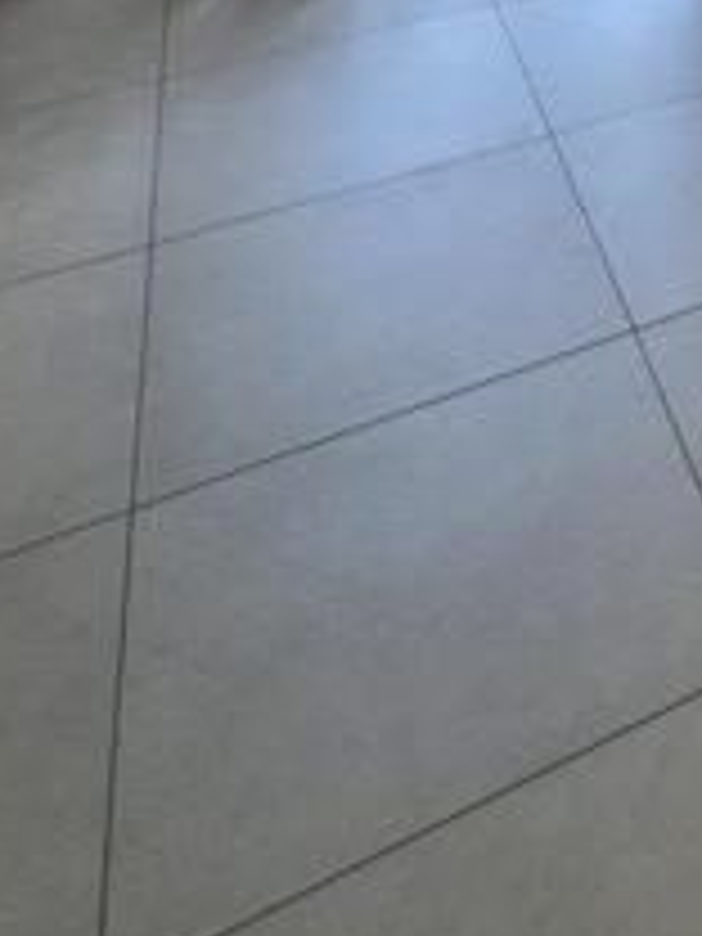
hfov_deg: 23.0
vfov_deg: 25.6
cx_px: 1080
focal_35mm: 50
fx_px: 1352
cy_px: -549
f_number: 2.2
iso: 50
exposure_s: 1/50
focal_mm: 1.74
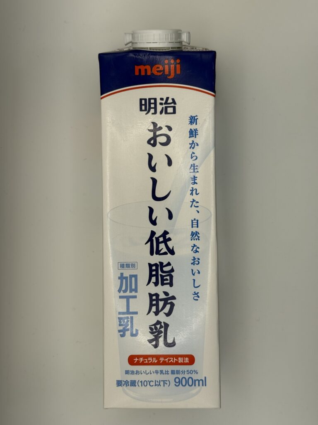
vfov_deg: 39.7
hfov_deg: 30.3
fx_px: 588
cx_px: 159
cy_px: 212
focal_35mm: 48
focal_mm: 6.76
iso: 64
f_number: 1.78
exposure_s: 1/330
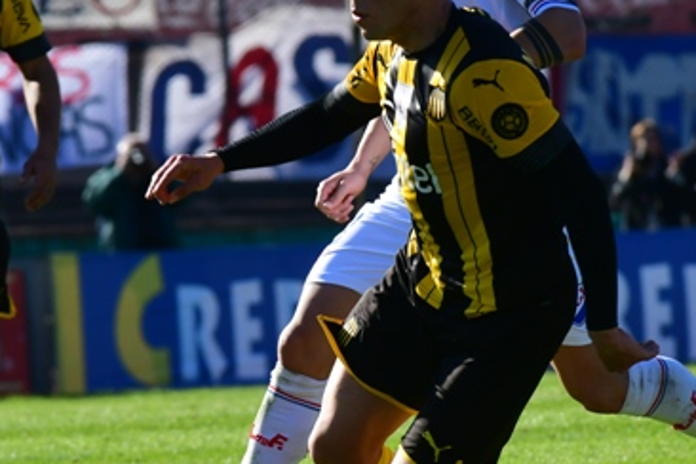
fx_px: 19023
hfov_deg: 2.1
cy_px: 218
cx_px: 352
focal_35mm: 984
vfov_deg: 1.4
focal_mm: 300
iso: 800
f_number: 10
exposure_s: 1/1000
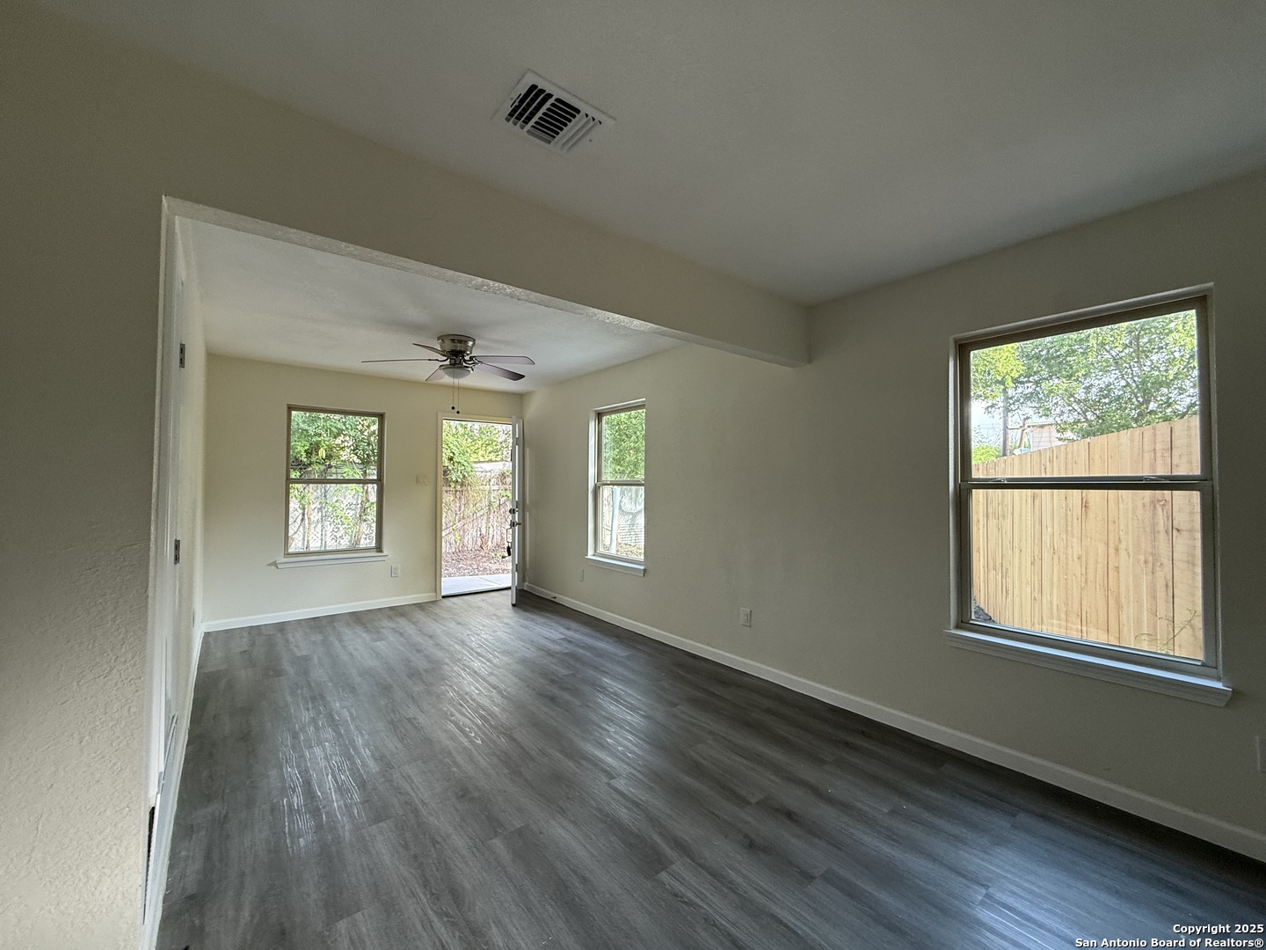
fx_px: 512
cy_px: 475
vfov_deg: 85.7
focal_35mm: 14
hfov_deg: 102.1
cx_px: 633
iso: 160
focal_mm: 2.22
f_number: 2.2
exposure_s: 1/99
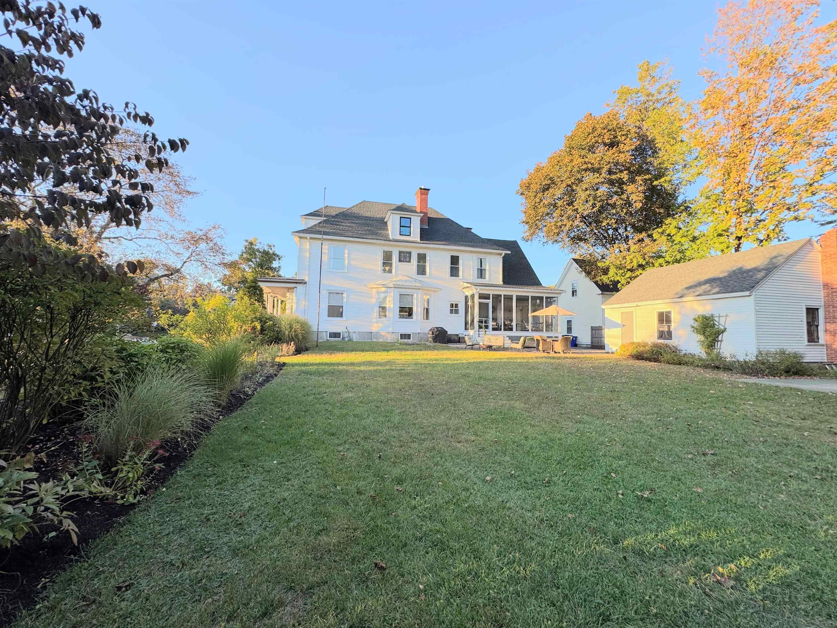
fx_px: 339
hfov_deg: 102.1
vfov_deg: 85.7
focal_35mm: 14
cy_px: 314
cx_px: 418
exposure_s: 1/331
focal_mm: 2.22
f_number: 2.2
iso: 40
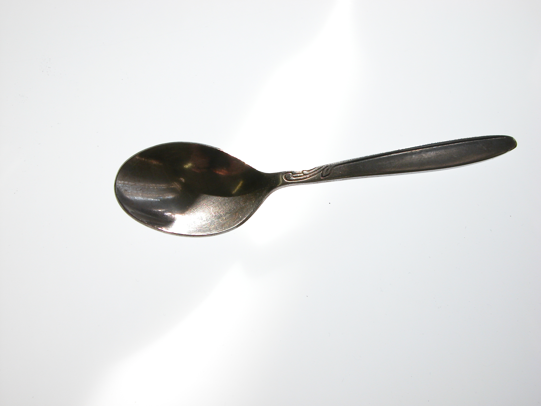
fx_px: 563
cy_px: 203
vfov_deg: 39.7
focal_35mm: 36
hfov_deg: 51.4
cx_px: 270
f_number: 5.1
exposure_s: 1/125
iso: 100
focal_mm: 9.5
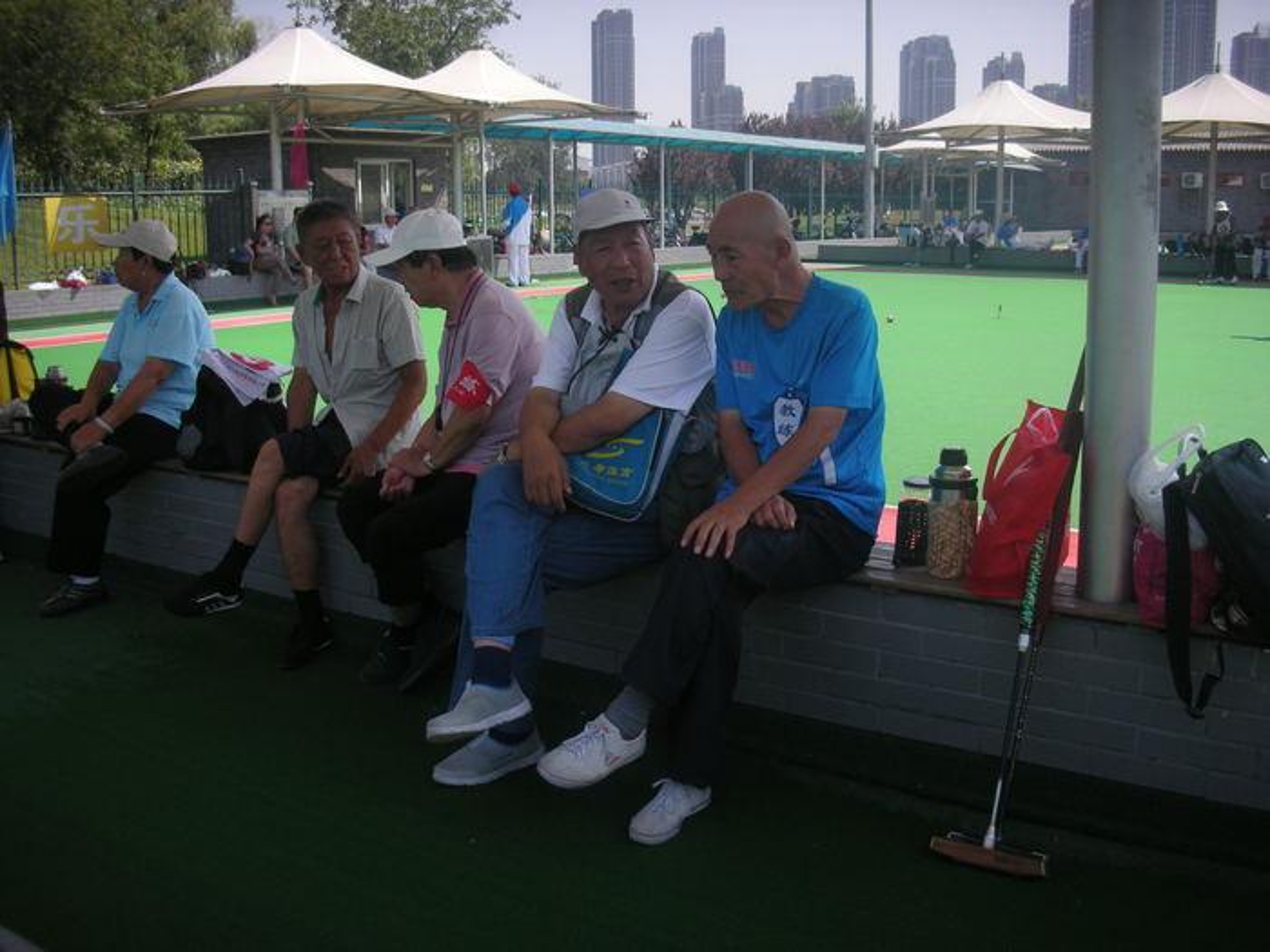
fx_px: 1284
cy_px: 476
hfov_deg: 52.6
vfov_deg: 40.7
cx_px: 635
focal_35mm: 35
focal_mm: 5.8
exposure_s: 1/433
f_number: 2.8
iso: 50
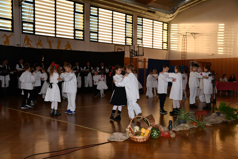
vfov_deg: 34.2
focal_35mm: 39
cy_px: 80
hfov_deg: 49.5
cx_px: 119
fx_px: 258
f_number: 3.8
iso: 180
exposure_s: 1/250
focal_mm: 26
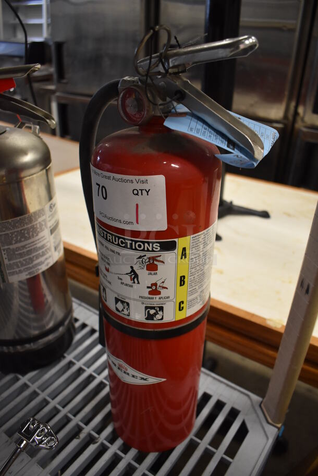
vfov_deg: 67.3
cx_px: 159
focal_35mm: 27
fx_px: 357
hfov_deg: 48.0
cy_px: 238
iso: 1100
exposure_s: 1/125
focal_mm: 18
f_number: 3.5
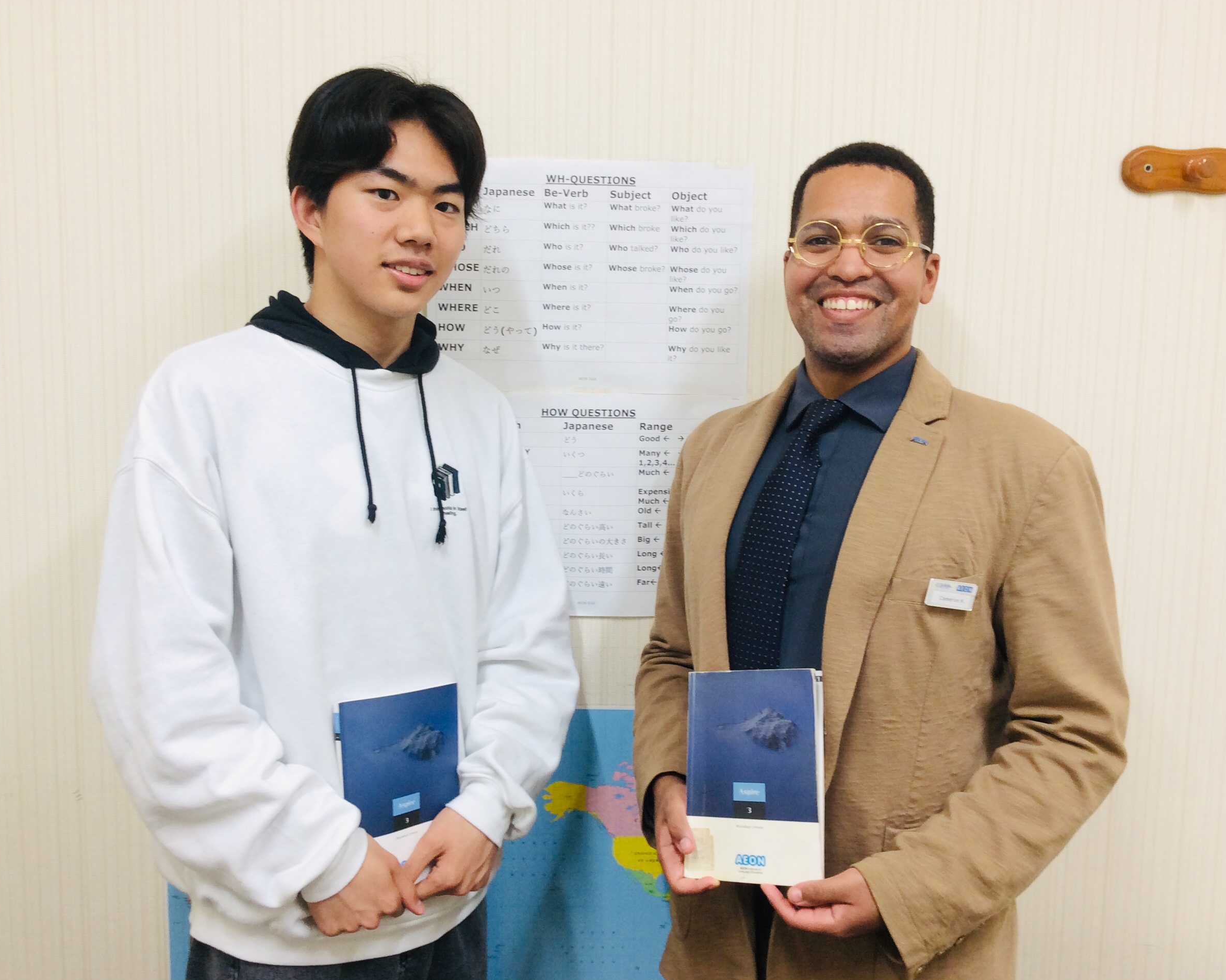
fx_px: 1234
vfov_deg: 43.4
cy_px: 496
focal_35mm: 34
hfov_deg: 52.8
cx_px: 603
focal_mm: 3.3
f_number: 2.4
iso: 40
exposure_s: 1/24
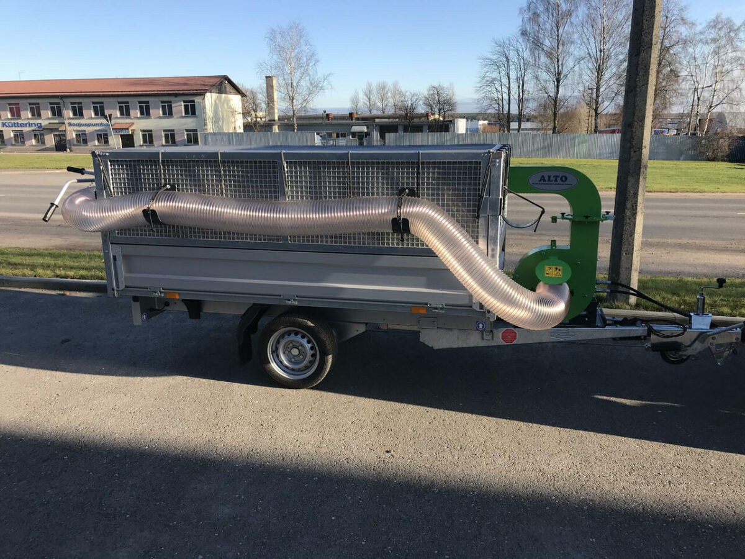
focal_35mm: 28
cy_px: 280
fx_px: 603
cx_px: 372
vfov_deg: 49.7
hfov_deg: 63.4
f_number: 1.8
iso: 20
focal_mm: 3.99
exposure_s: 1/958
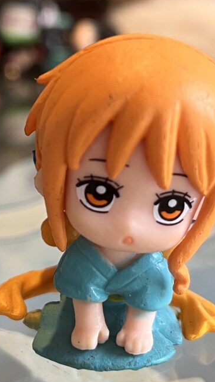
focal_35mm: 29
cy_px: 192
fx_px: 294
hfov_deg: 40.2
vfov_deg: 66.1
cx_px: 110
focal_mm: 5.1
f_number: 1.6
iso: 80
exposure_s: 1/50
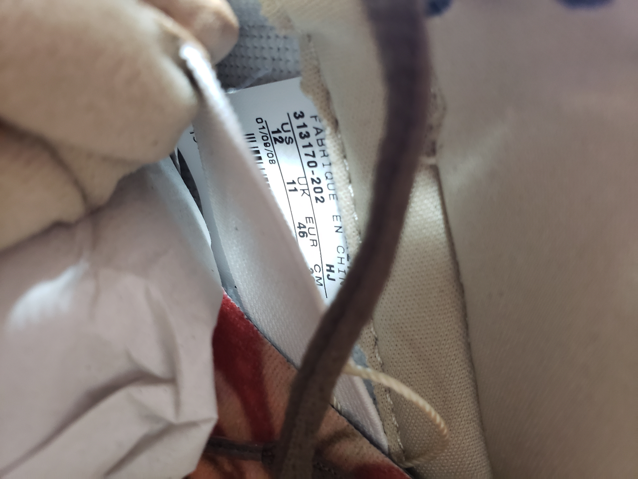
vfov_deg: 53.1
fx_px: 479
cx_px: 319
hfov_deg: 67.3
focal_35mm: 26
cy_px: 240
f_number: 2.4
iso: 320
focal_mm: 4.3
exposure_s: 1/33
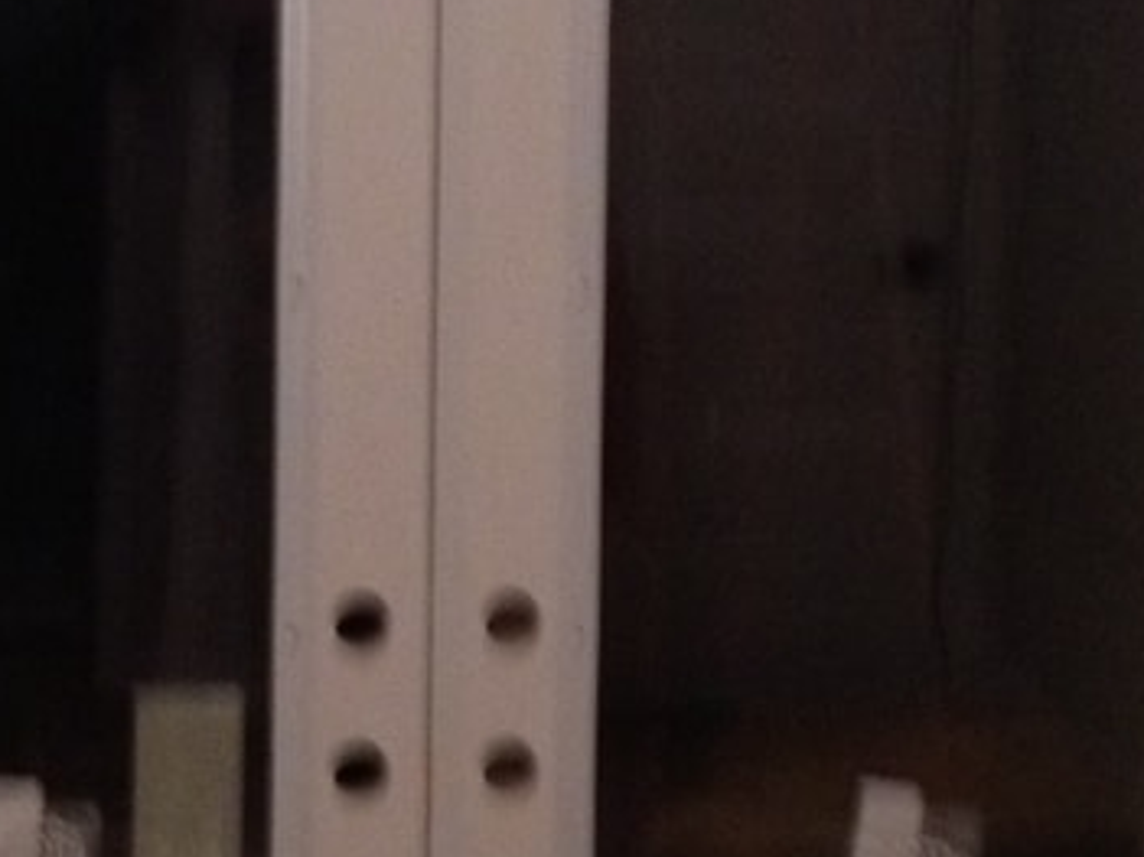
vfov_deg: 11.1
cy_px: 222
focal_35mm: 133
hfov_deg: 14.8
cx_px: 357
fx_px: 4394
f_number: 2.4
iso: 250
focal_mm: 4.28
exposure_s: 1/20
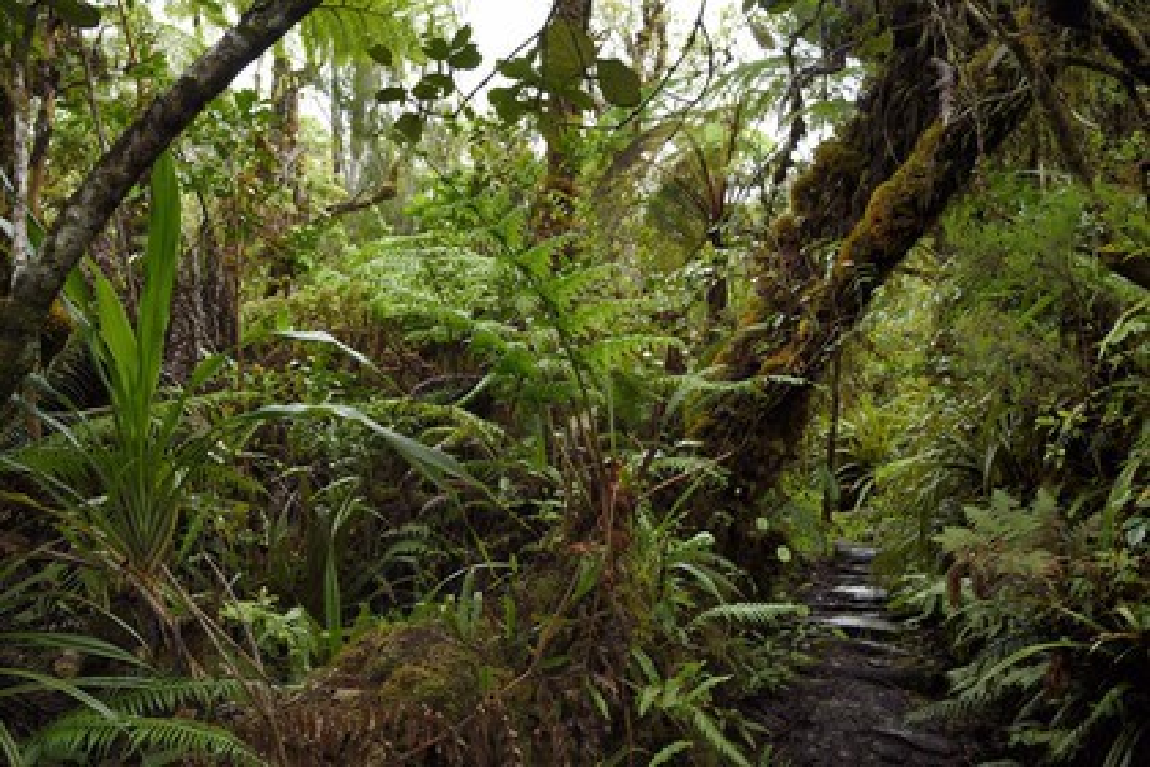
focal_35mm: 29
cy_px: 384
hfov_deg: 63.7
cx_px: 575
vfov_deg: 45.0
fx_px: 926
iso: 1000
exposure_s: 1/160
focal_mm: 29
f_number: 11
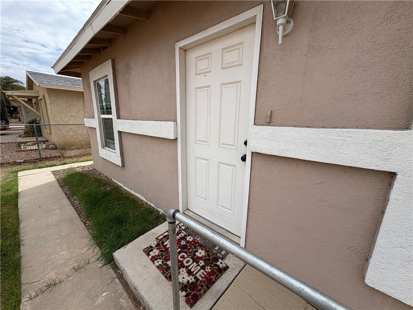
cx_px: 206
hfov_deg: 102.1
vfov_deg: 85.7
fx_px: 167
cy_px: 155
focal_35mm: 14
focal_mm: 2.22
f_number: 2.2
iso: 50
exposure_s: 1/1709
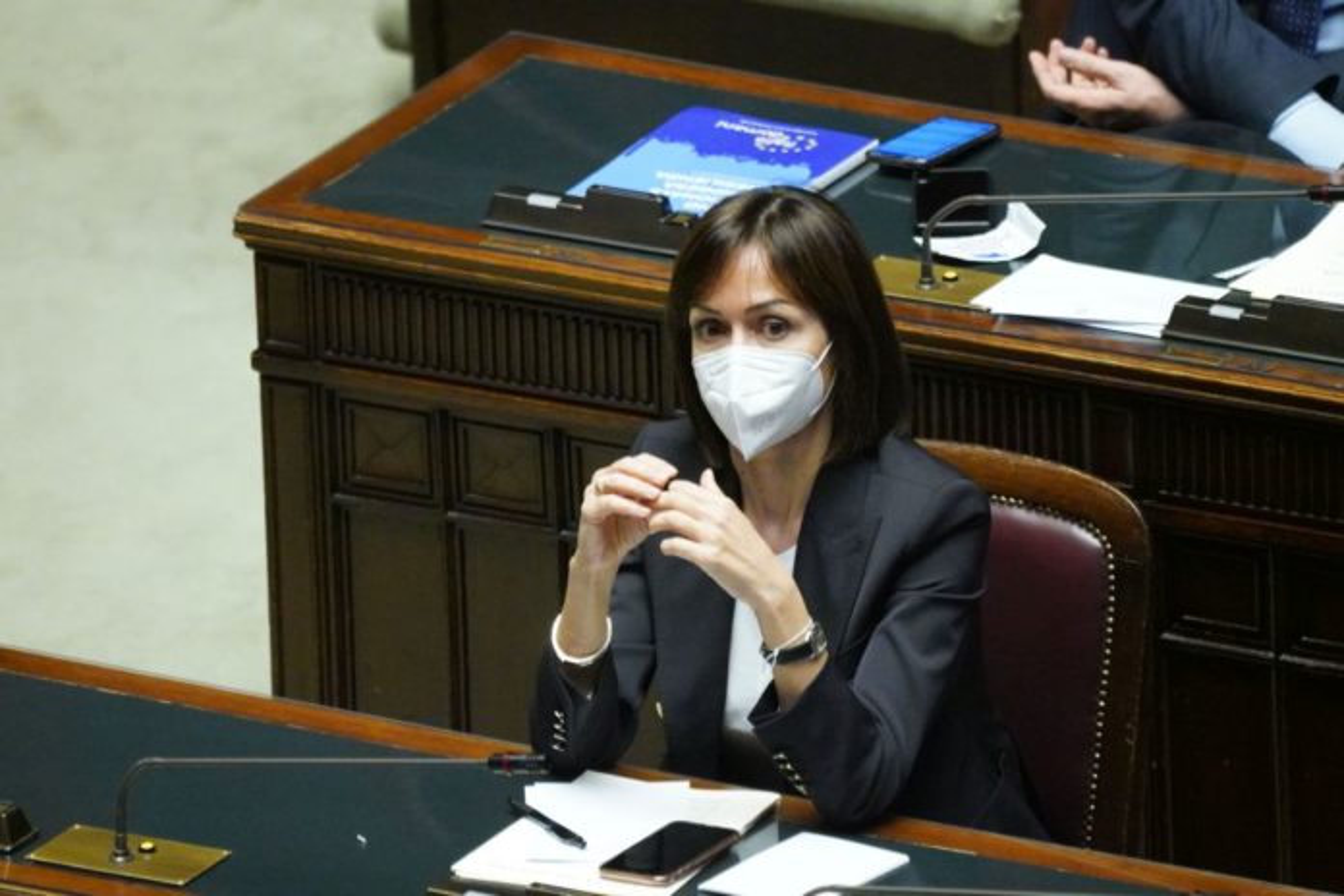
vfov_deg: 2.3
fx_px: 22398
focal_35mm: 600
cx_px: 672
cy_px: 448
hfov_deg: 3.4
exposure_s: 1/160
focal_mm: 400
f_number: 5.6
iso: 12800
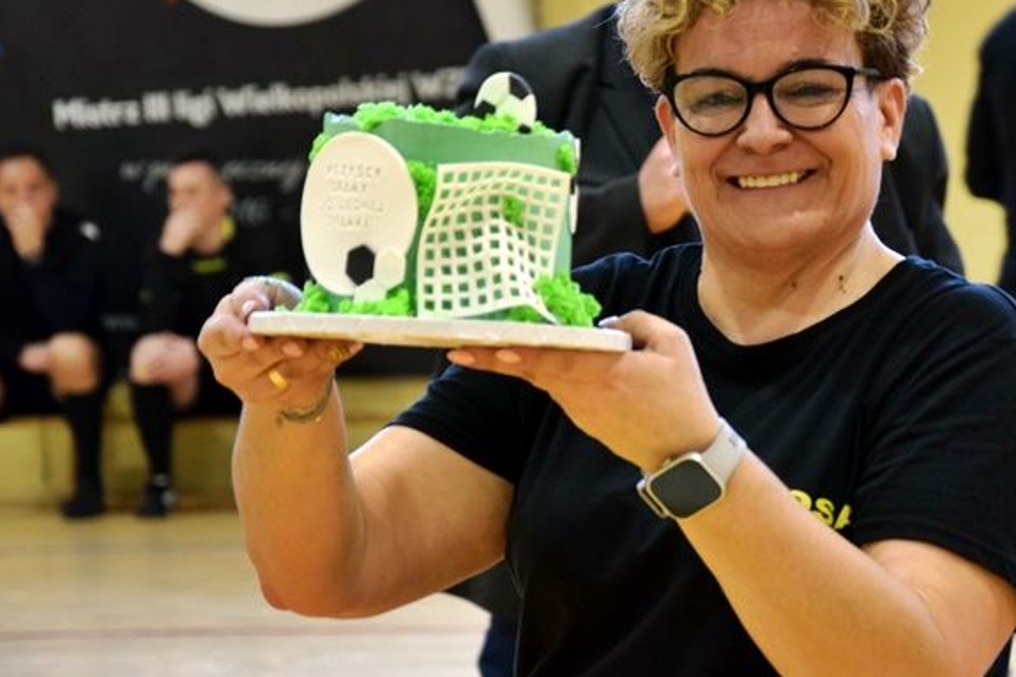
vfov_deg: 6.4
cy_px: 265
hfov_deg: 9.5
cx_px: 723
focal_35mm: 216
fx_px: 6094
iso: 800
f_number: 5.6
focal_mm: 92
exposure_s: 1/100
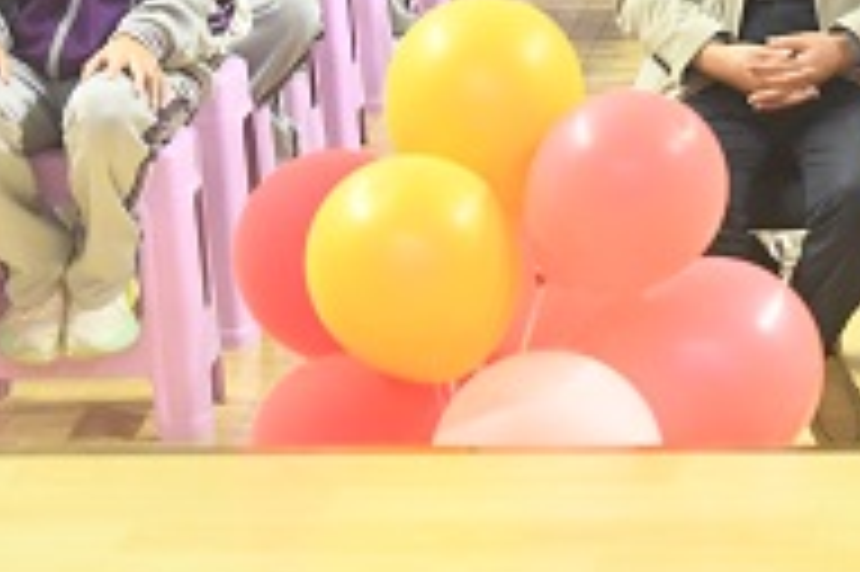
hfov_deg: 7.9
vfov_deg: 5.3
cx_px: 1270
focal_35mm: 256
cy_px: -216
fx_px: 6110
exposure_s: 1/40
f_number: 8
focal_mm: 70
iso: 4000
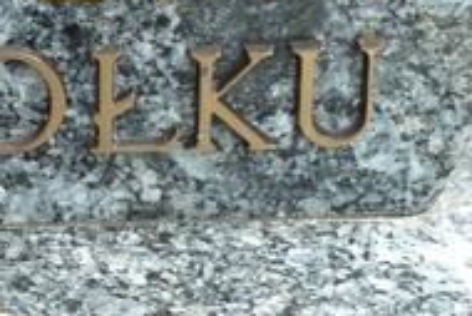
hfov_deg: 11.8
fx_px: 2204
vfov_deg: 7.9
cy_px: -256
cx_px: -201
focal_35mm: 168
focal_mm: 7.9
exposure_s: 1/60
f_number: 3.8
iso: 80
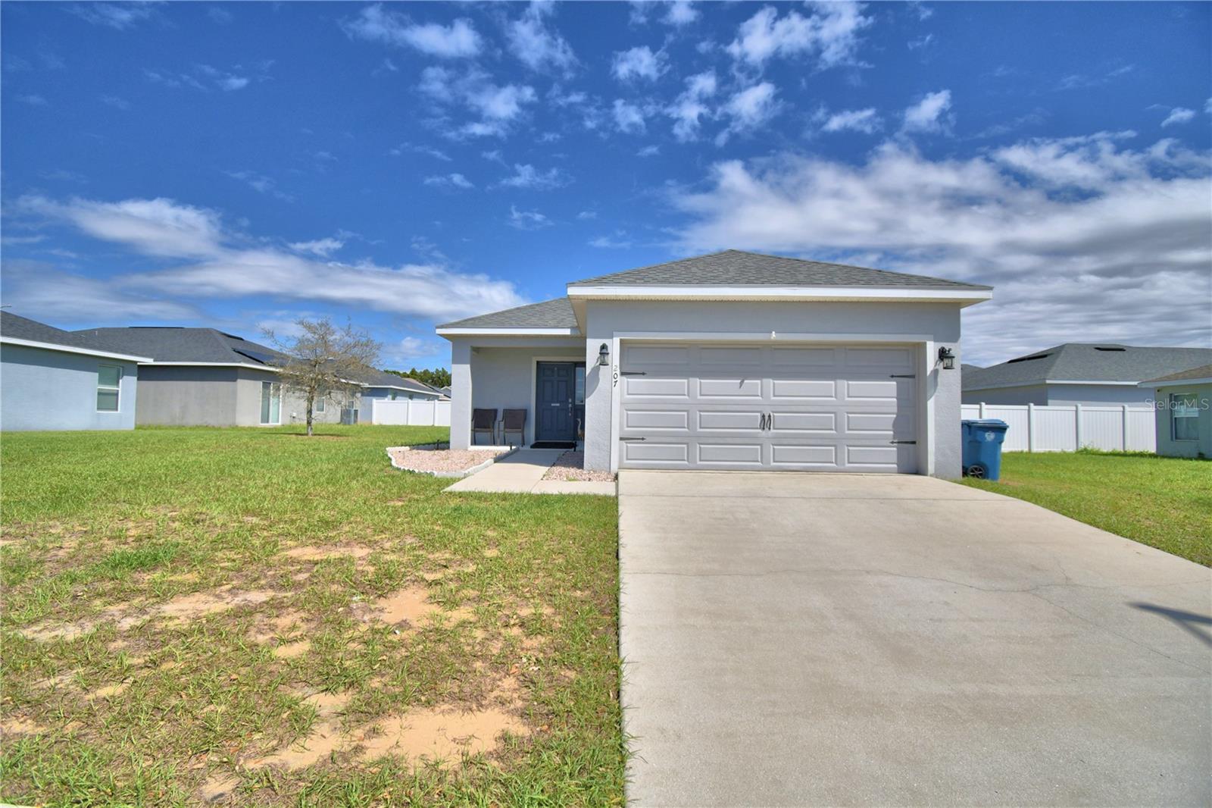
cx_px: 606
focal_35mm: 15
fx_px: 505
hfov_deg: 100.4
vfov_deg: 77.3
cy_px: 404
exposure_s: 1/2500
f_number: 4.5
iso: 100
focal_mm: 10
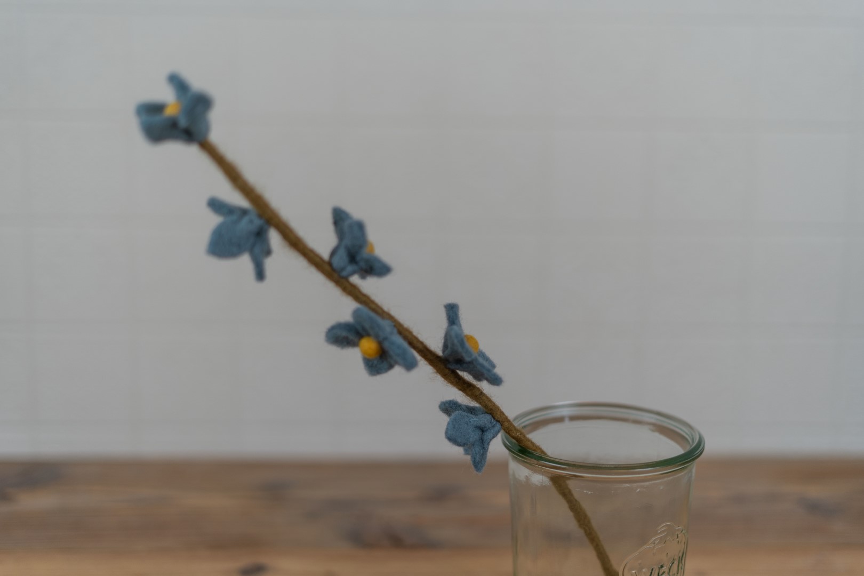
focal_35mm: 50
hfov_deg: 39.6
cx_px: 432
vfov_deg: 27.0
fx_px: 1200
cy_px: 288
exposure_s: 1/250
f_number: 1.8
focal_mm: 50
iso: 200
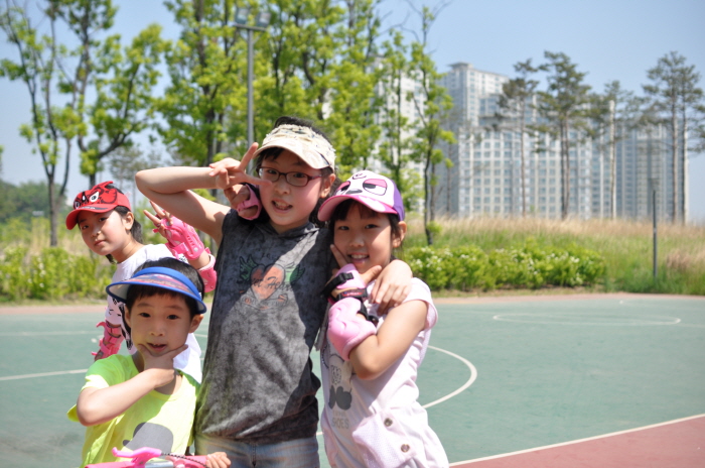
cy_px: 234
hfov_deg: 43.7
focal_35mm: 45
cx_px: 352
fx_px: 880
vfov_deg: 29.8
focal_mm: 30
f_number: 3.2
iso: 250
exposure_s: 1/3200
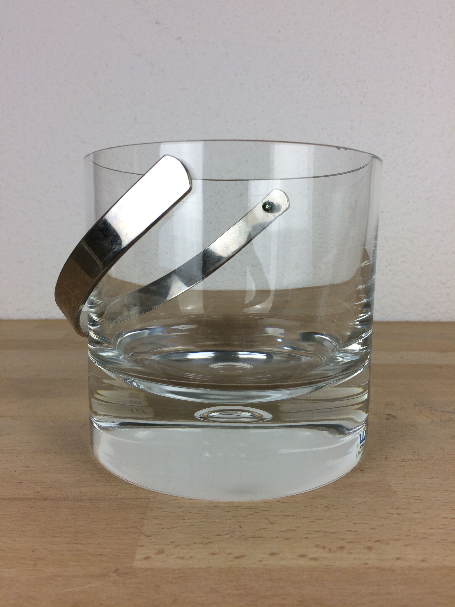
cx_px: 228
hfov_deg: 48.2
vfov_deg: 61.7
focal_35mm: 29
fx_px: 508
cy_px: 304
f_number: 2.2
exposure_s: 1/100
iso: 40
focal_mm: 4.15
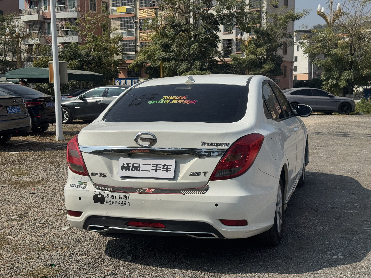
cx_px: 186
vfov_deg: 30.3
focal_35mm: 48
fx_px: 514
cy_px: 139
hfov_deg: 39.7
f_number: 1.78
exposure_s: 1/9009
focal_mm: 6.76
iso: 80
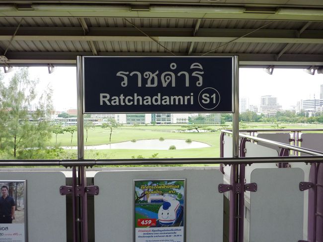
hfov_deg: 69.4
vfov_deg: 54.8
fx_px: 233
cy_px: 121
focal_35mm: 25
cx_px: 162
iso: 80
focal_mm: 4.1
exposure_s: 1/125
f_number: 3.5
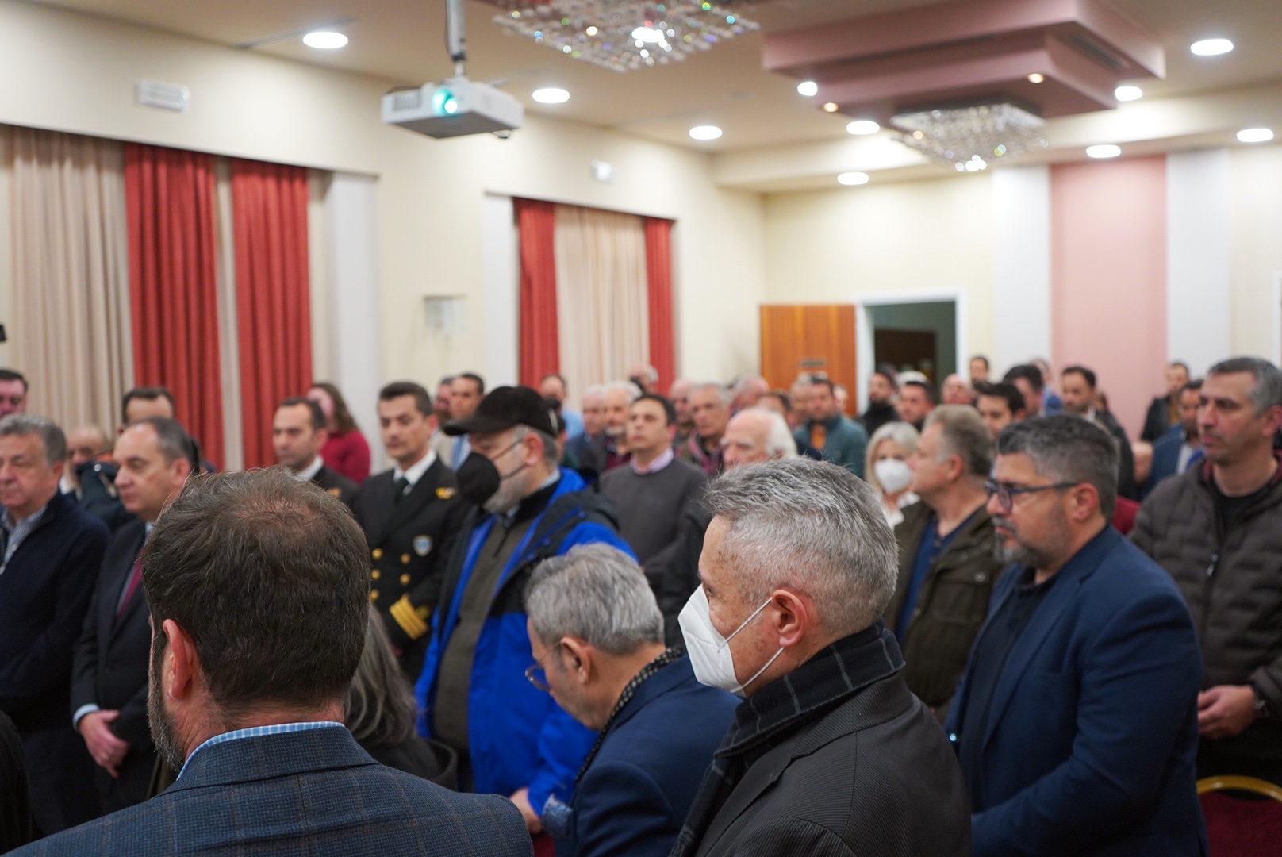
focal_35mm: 36
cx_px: 641
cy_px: 428
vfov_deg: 36.9
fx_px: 1283
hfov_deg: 53.1
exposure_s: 1/160
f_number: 4
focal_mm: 36
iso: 1600
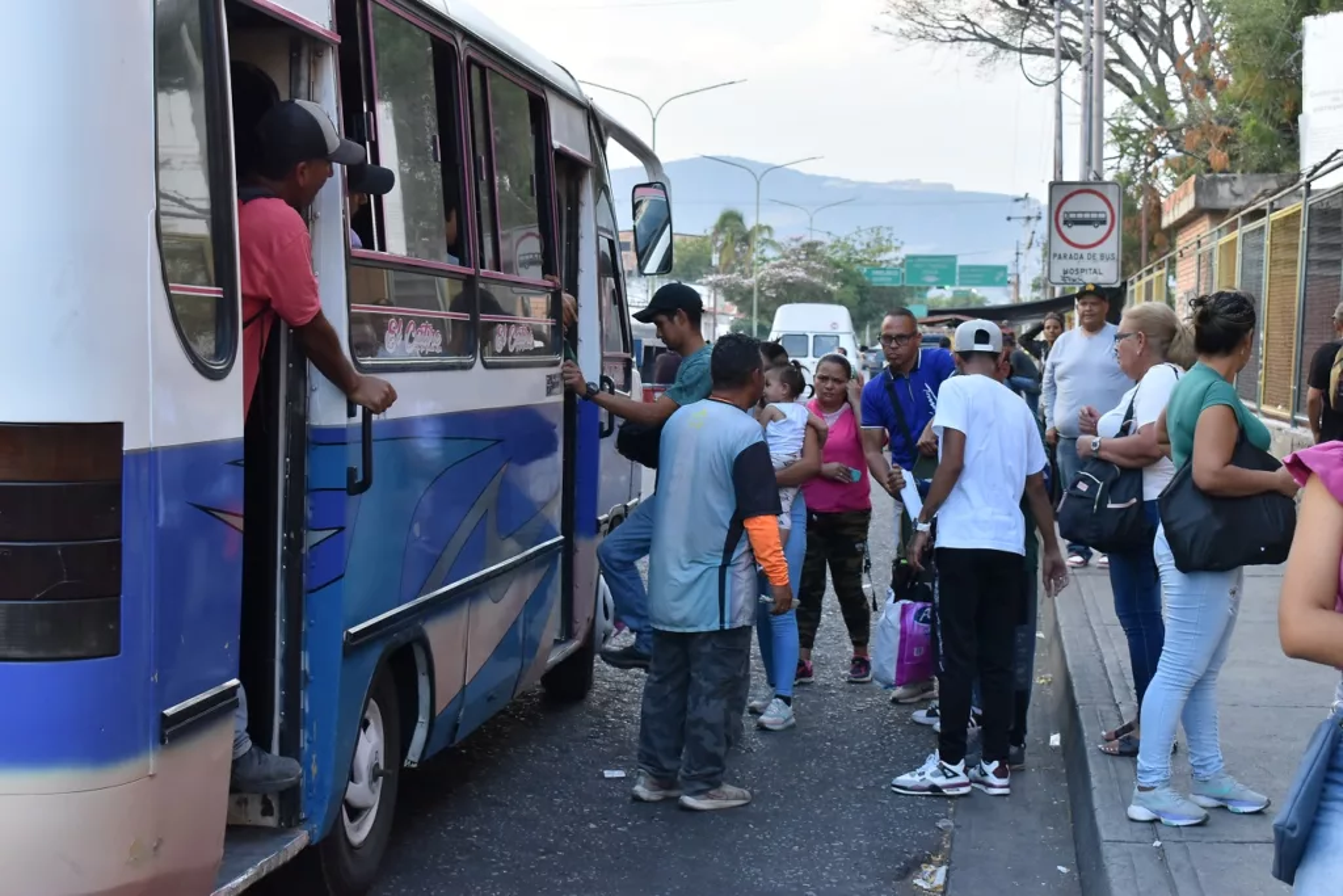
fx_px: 2127
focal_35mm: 57
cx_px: 672
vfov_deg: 23.8
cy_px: 448
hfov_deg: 35.0
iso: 500
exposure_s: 1/160
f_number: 6.3
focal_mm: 38
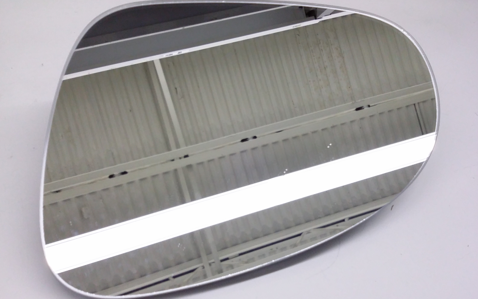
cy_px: 162
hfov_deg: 55.3
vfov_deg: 36.3
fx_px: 456
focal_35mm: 35
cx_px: 243
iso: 200
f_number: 2.4
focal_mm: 3.4
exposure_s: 1/30
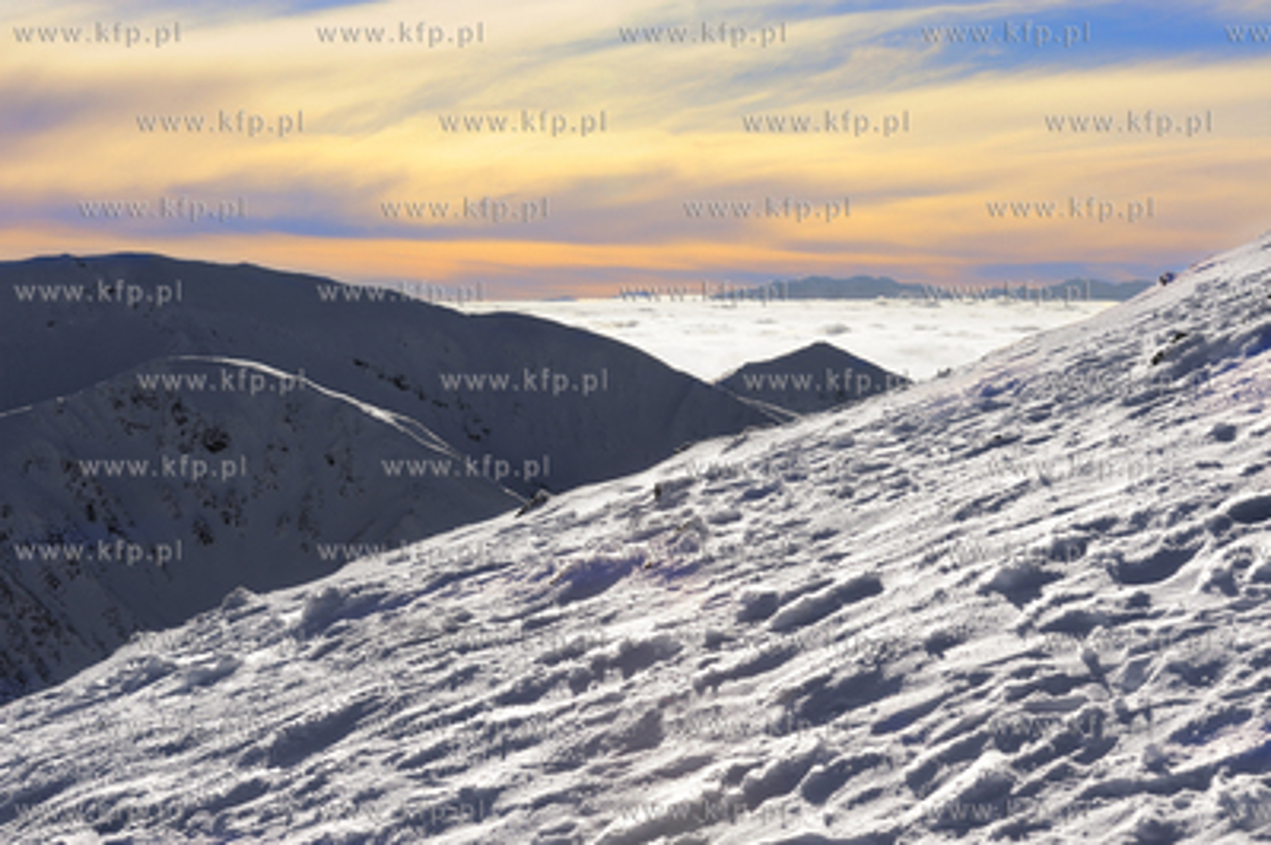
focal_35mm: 80
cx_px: 636
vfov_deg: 17.0
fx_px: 2822
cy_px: 422
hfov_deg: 25.4
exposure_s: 1/640
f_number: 11
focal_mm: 80
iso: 200
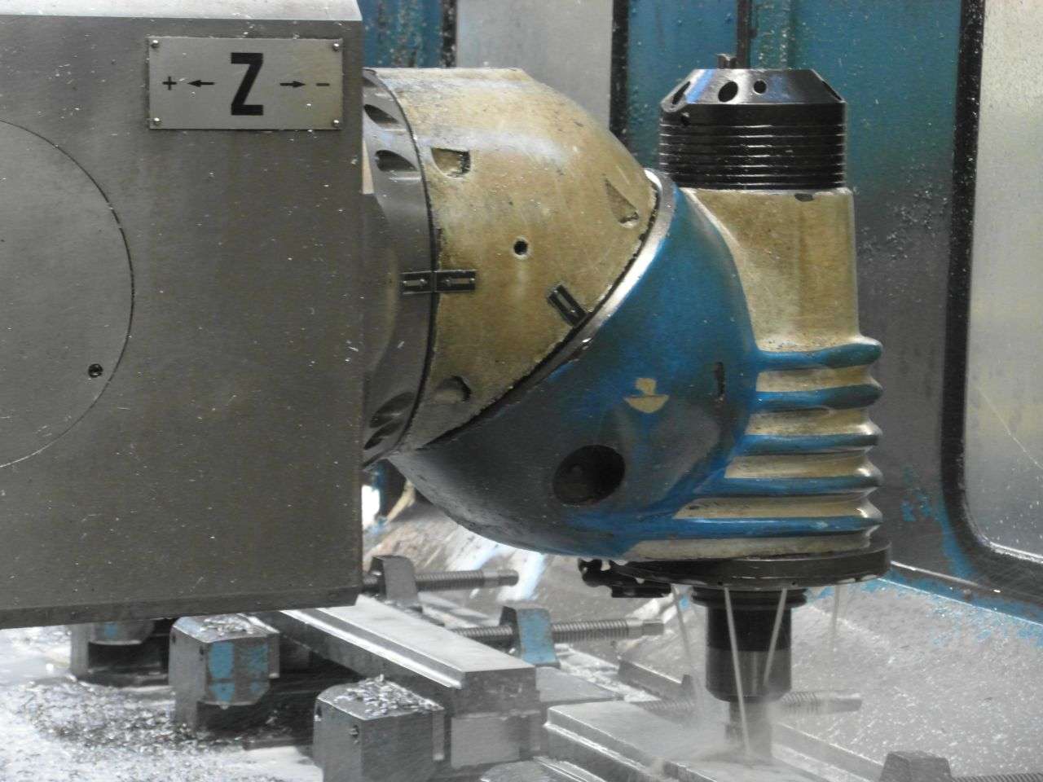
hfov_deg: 17.3
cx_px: 522
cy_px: 391
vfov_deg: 13.0
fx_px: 3435
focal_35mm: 114
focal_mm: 20.3
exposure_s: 1/20
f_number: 4
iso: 800
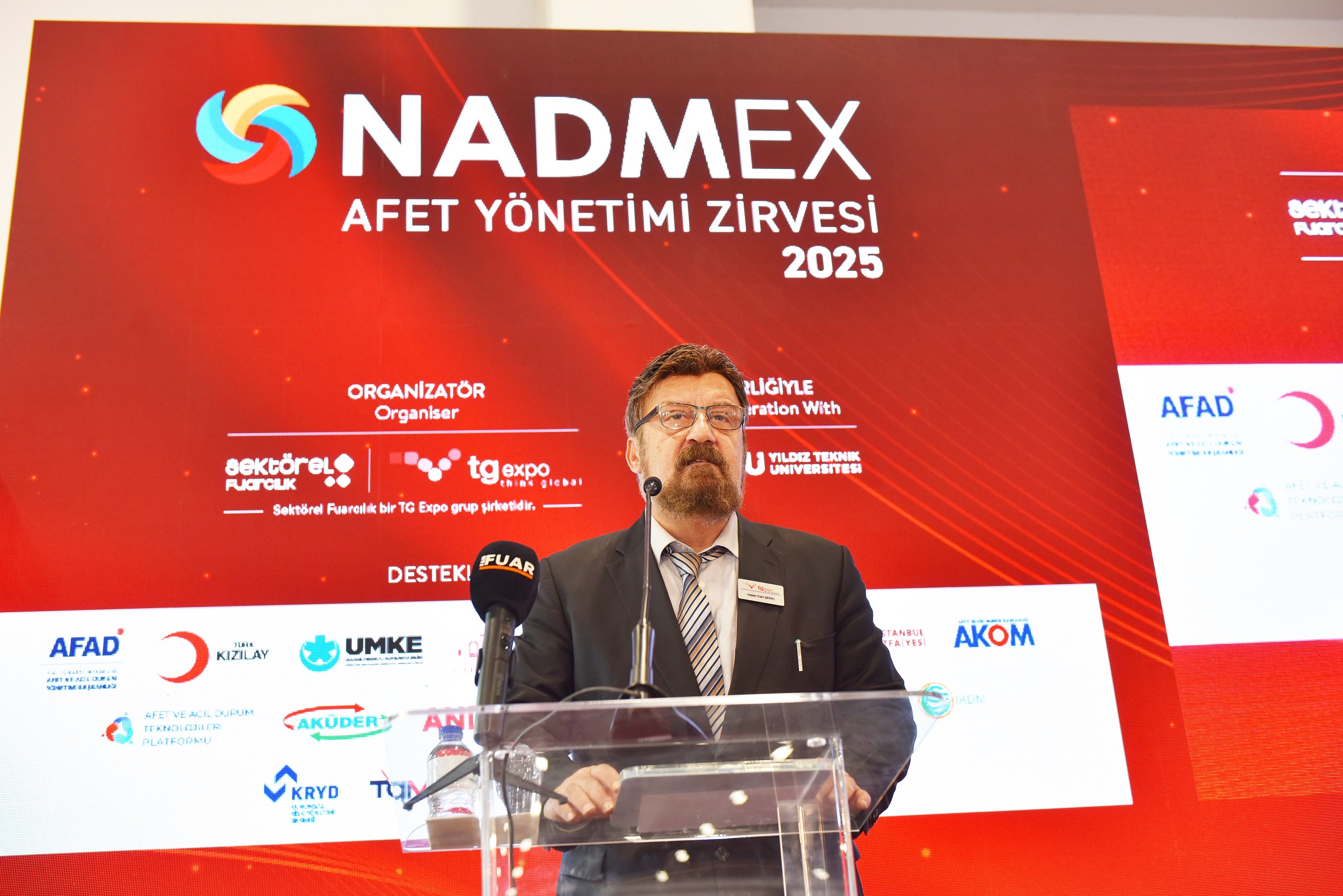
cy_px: 448
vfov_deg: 33.4
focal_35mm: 40
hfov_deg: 48.4
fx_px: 1493
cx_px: 672
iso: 640
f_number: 4
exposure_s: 1/160
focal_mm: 40
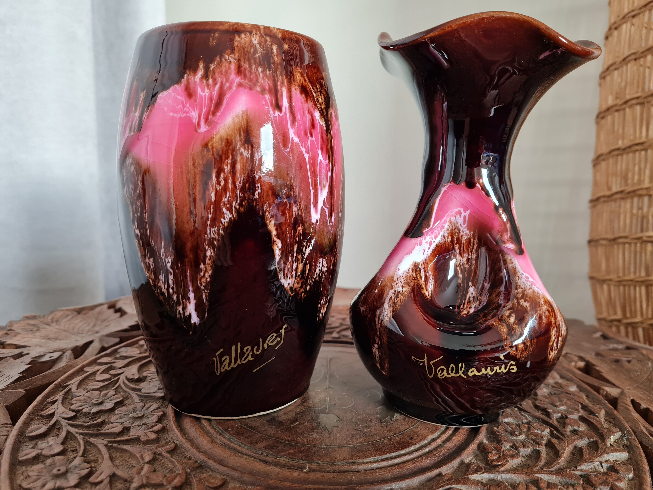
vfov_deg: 53.1
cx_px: 326
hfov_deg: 67.3
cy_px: 245
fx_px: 490
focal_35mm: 26
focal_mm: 5.4
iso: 320
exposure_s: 1/100
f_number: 1.8
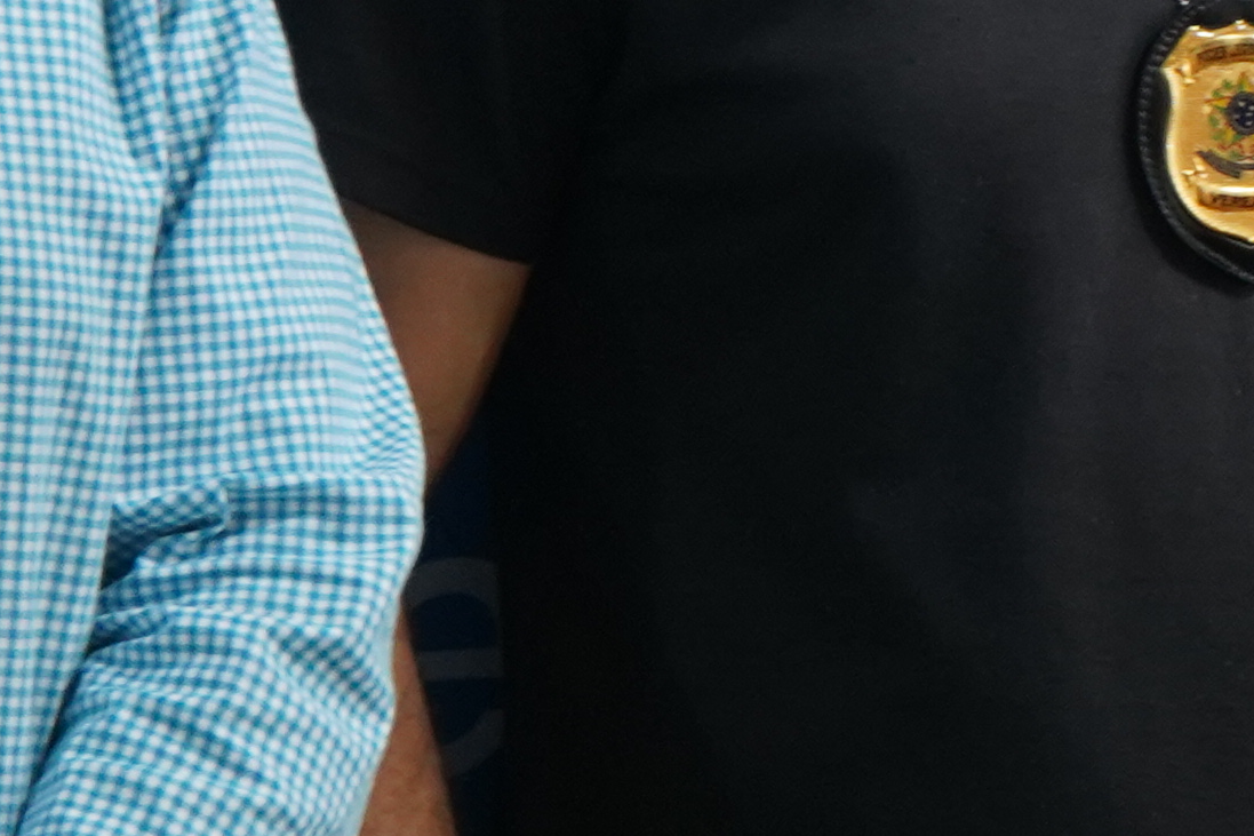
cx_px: 2267
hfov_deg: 5.3
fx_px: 13338
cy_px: 64
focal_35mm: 383
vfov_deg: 3.6
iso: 2000
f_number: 5.6
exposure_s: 1/80
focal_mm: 70
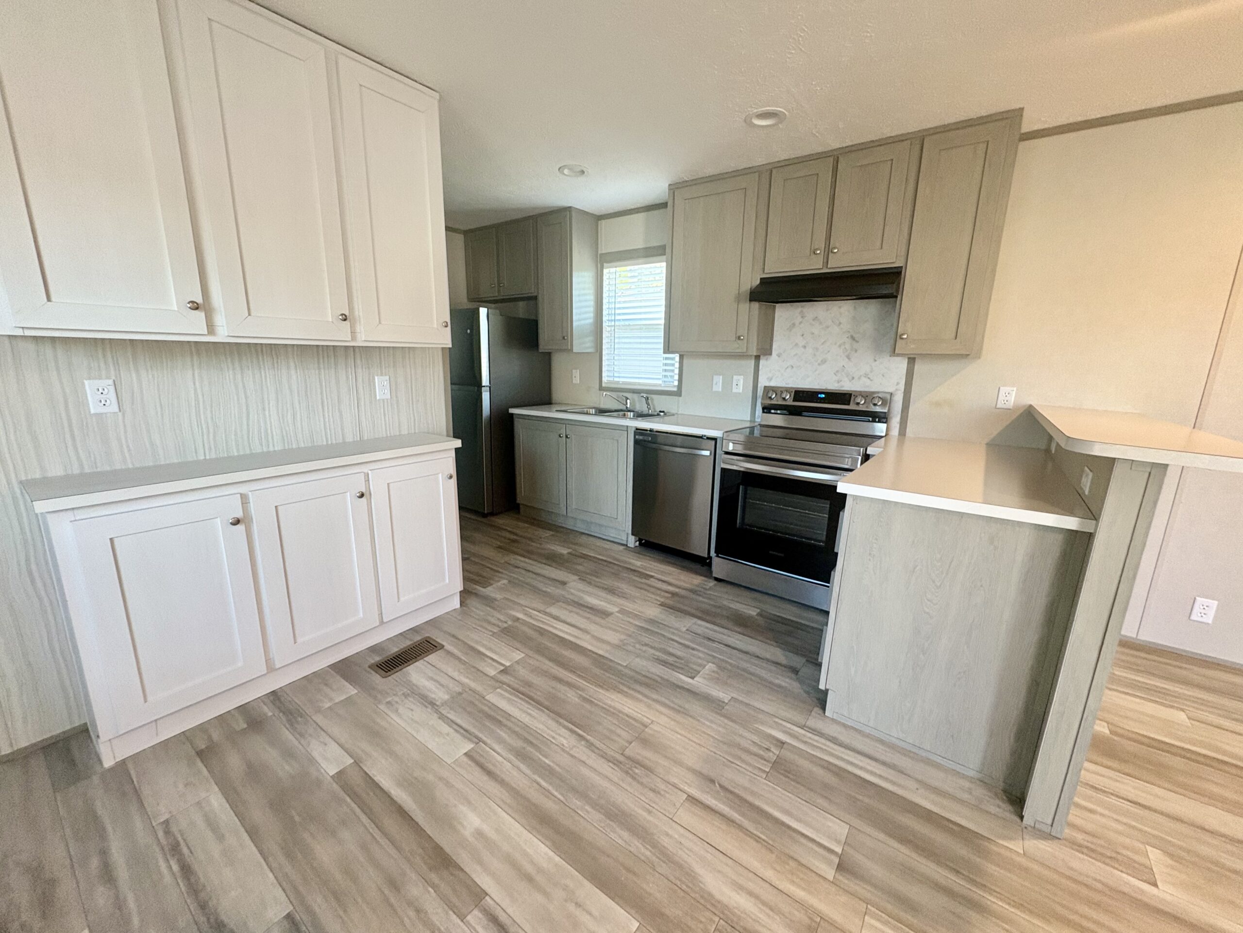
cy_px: 466
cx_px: 622
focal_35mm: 14
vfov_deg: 85.7
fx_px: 503
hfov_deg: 102.1
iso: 250
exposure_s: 1/60
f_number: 2.2
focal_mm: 2.22
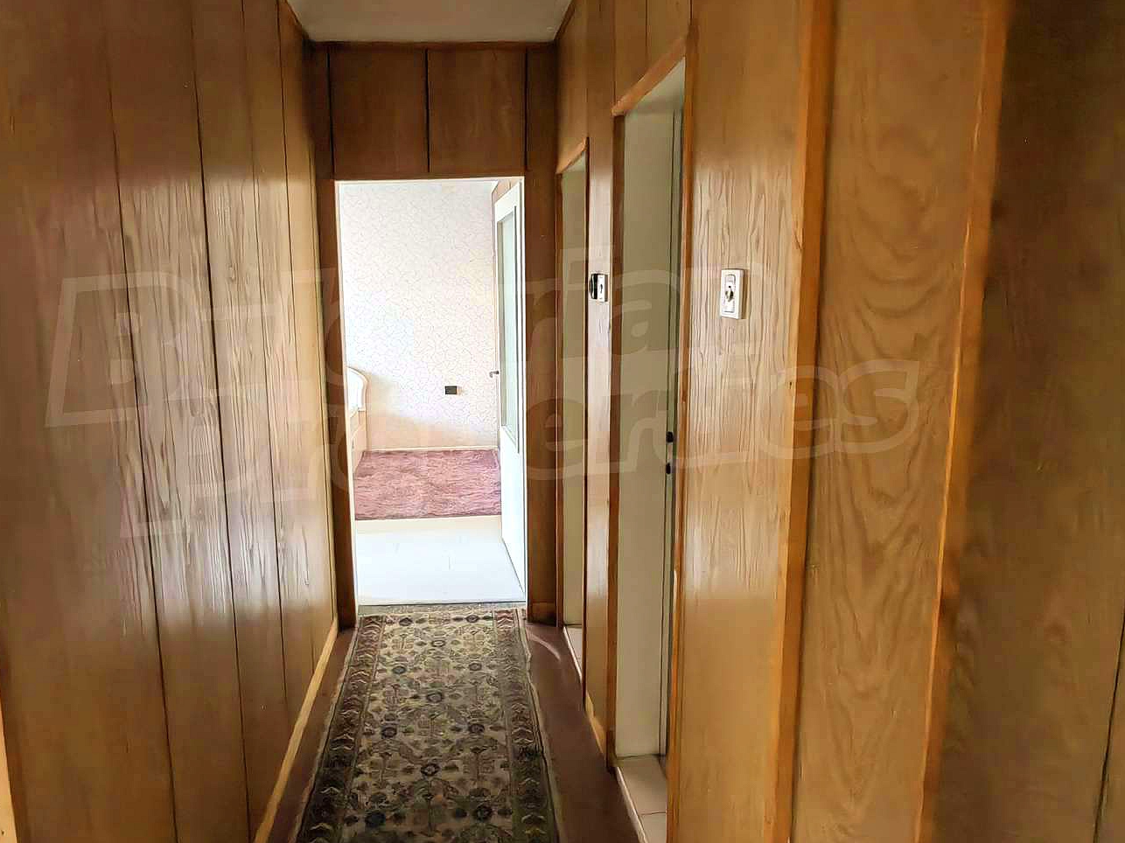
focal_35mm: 21
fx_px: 682
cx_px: 482
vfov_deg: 63.4
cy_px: 391
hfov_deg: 78.5
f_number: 2.2
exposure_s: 1/20
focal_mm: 1.68
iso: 800
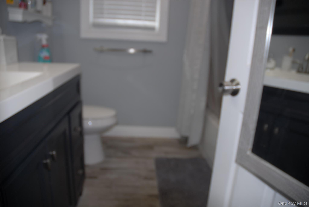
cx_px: 154
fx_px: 232
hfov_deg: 67.3
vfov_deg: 48.0
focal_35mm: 27
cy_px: 104
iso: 100
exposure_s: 1/60
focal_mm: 18
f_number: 3.5
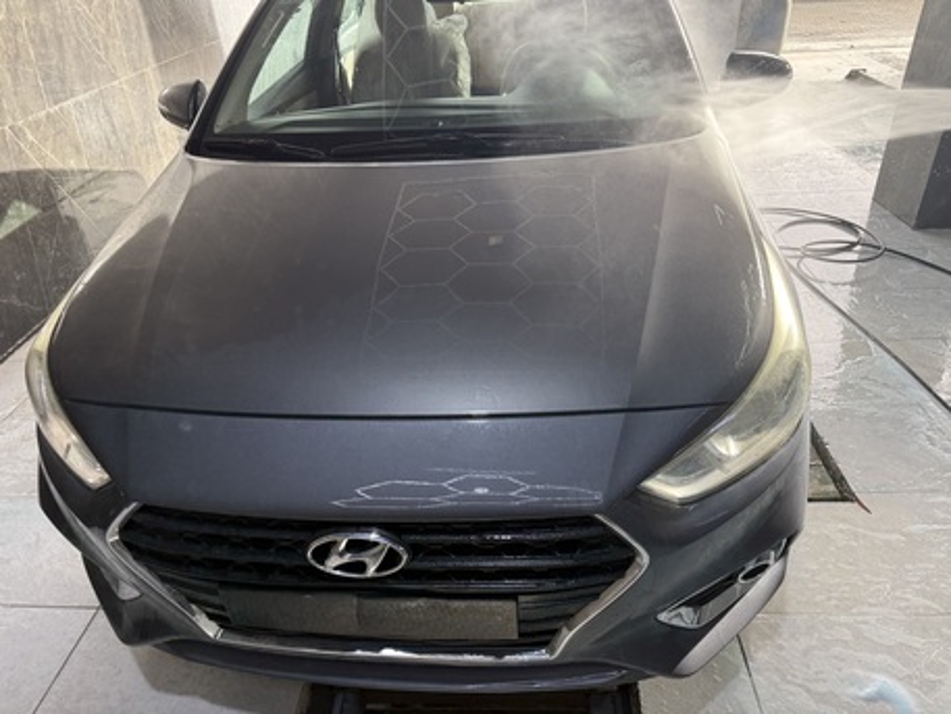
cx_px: 476
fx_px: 660
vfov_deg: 56.8
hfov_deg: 71.6
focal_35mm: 24
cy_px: 357
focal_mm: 6.76
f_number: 1.78
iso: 100
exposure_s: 1/240
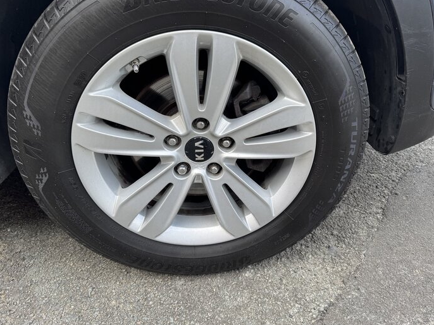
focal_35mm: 28
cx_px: 232
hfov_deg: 63.4
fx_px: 351
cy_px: 153
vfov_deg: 49.7
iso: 80
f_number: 1.78
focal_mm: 6.76
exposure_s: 1/309
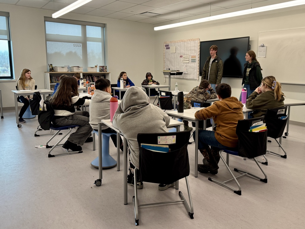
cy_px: 114
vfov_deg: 56.8
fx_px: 211
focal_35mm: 24
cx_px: 152
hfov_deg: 71.6
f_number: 1.78
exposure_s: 1/83
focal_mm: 6.76
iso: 200
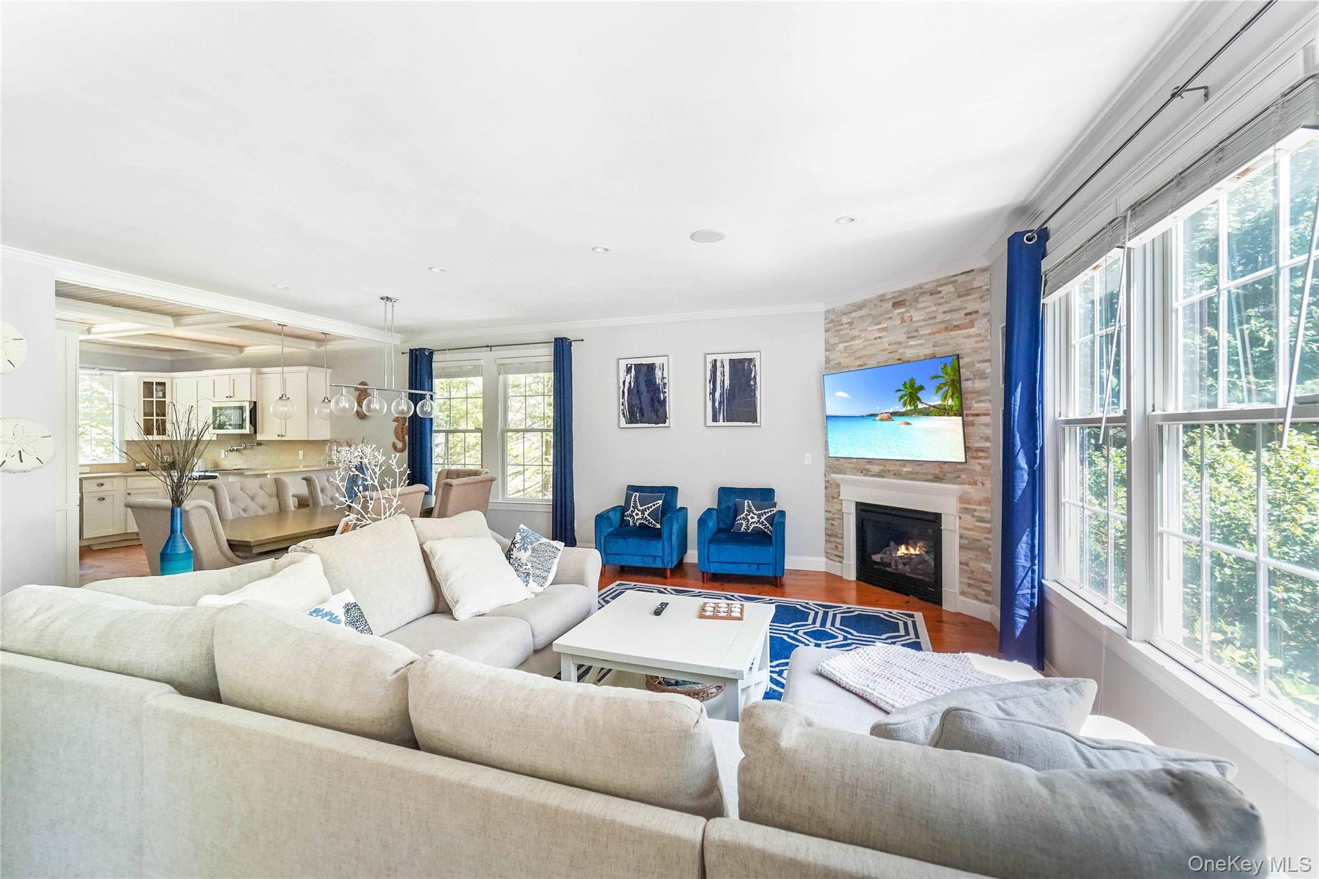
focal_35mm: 14
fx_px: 513
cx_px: 660
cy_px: 440
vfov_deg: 81.2
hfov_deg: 104.3
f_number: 4.5
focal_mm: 14
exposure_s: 1/400
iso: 6400
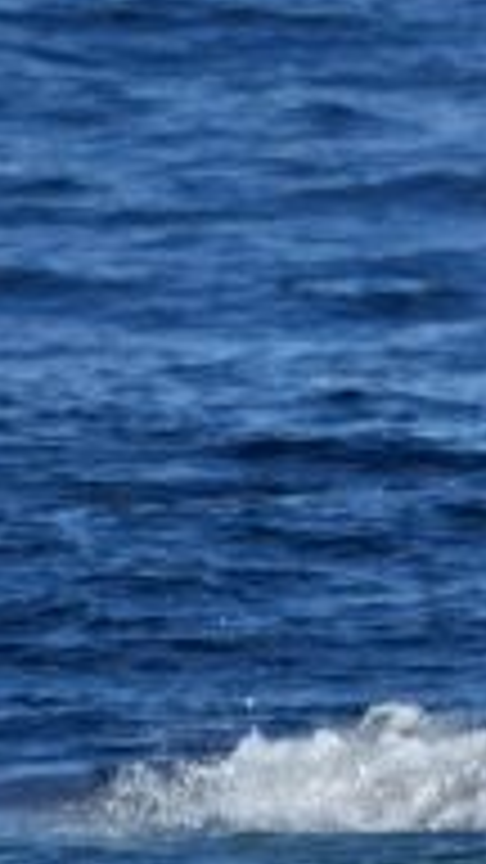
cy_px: -128
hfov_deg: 0.5
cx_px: 994
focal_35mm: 2612
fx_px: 59840
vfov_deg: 0.8
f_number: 6.3
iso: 1000
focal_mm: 600
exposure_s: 1/8000
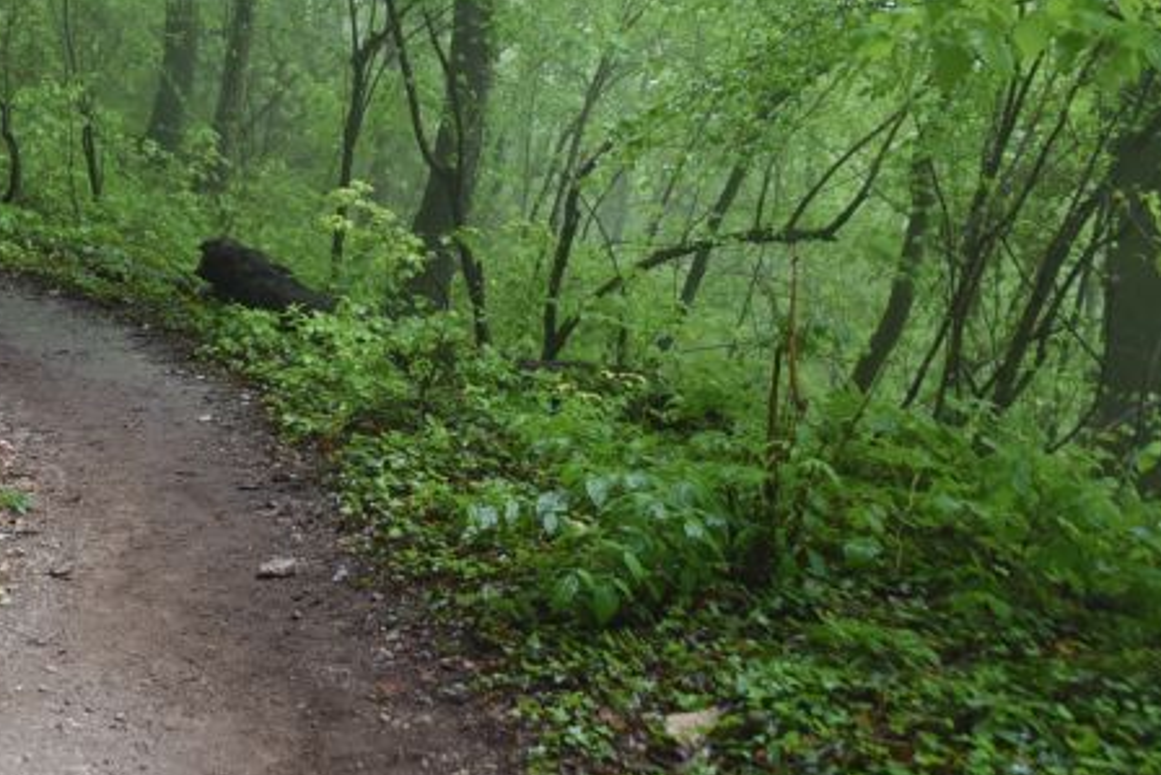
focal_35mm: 90
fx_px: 2903
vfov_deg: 15.1
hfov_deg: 21.5
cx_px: -98
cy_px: 198
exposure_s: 1/125
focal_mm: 31
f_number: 3.5
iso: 800
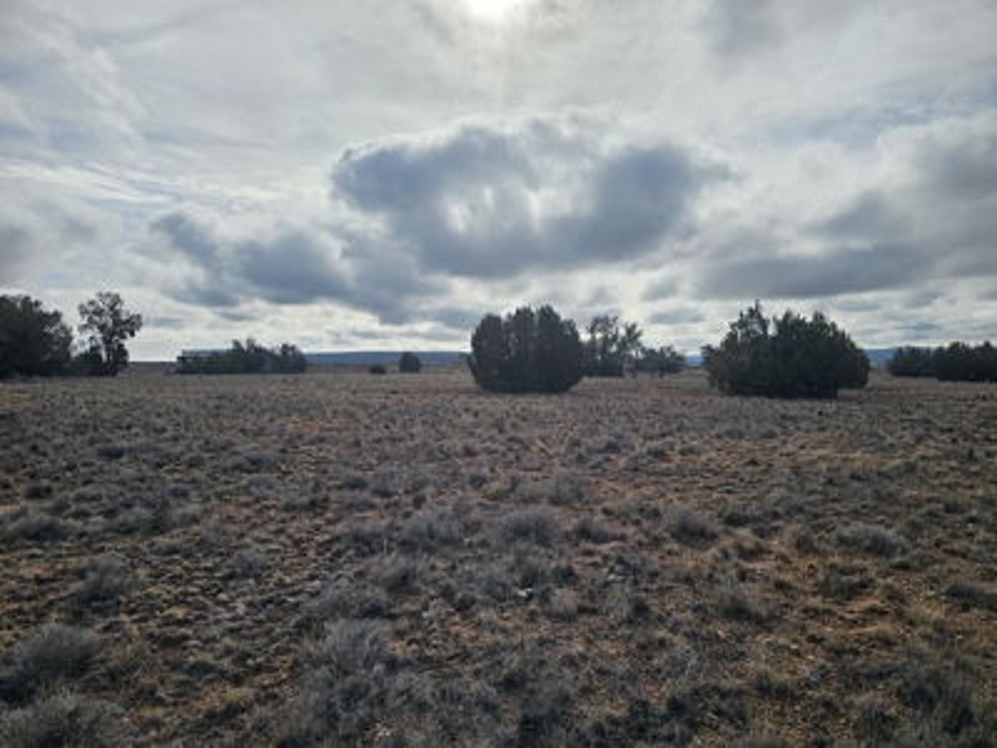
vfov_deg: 58.9
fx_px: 662
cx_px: 498
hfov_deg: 73.9
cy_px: 374
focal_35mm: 23
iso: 10
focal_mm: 6.3
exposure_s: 1/1672
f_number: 1.7
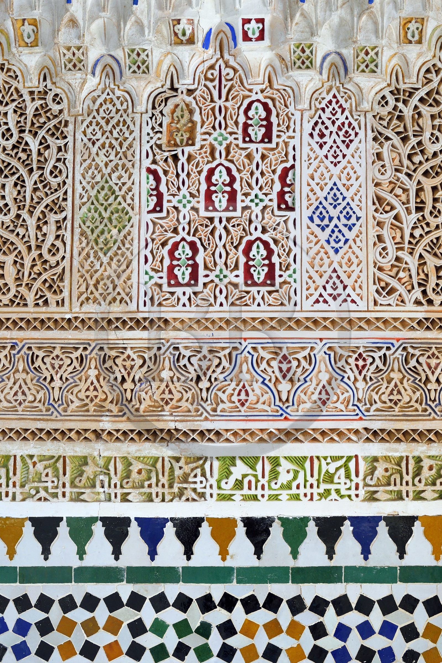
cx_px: 221
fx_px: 1068
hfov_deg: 23.4
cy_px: 332
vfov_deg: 34.5
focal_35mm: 58
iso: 800
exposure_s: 1/125
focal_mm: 58
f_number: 8
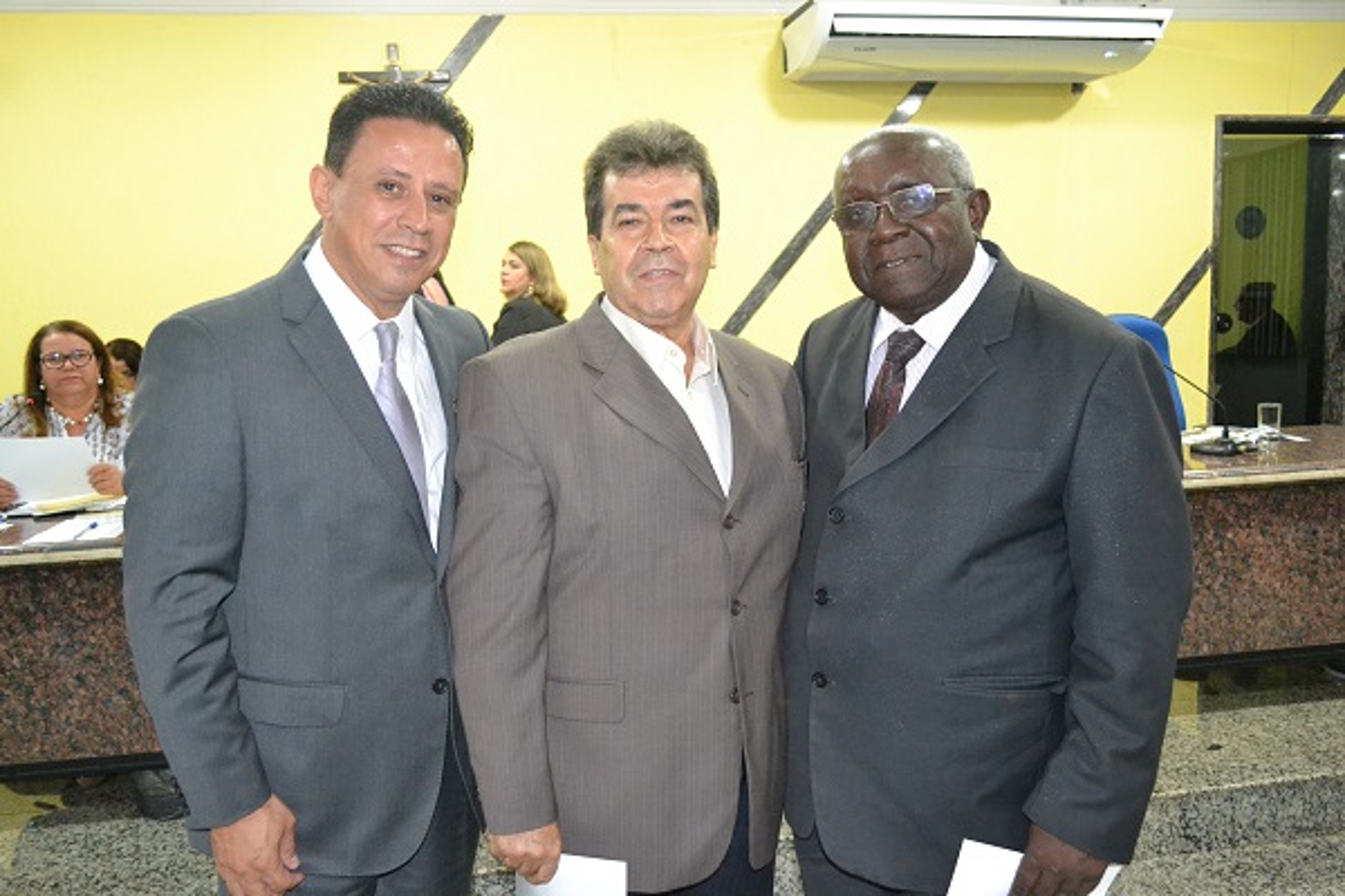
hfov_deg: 61.9
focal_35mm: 30
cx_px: 672
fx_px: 1121
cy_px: 448
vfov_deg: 43.6
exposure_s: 1/60
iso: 3200
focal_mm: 20
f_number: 3.8
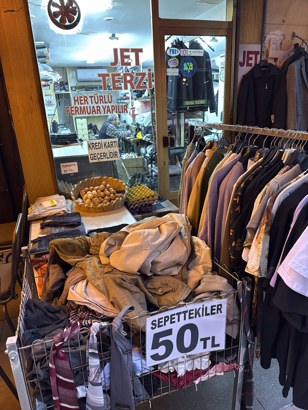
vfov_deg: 71.6
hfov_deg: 56.8
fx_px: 285
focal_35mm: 24
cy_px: 205
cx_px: 154
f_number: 1.78
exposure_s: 1/50
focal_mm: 6.76
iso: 800
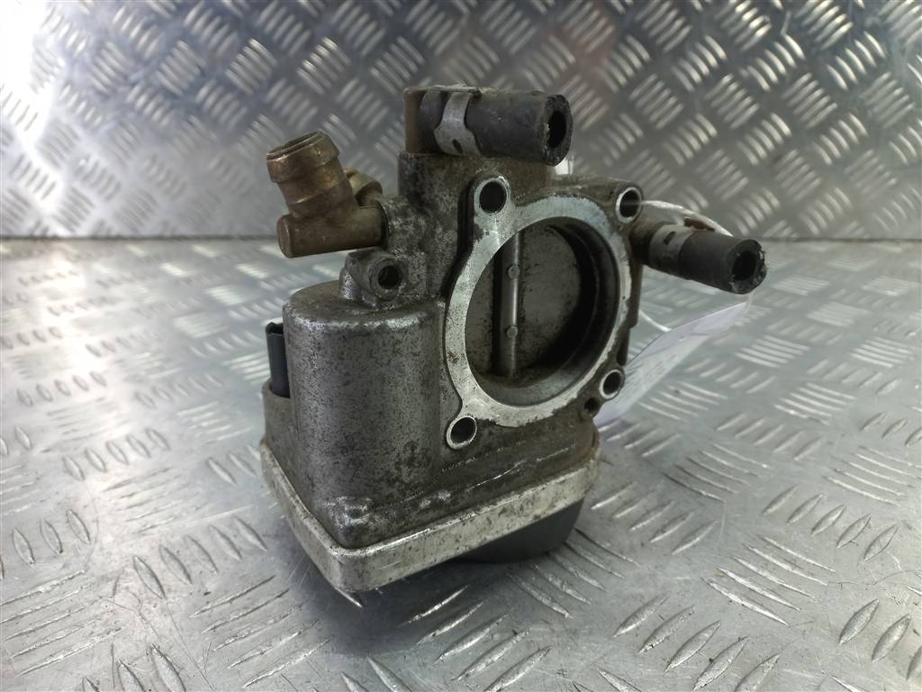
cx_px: 461
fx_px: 666
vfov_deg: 54.9
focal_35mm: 25
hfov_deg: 69.4
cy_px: 346
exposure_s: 1/50
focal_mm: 4.6
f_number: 1.8
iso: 80
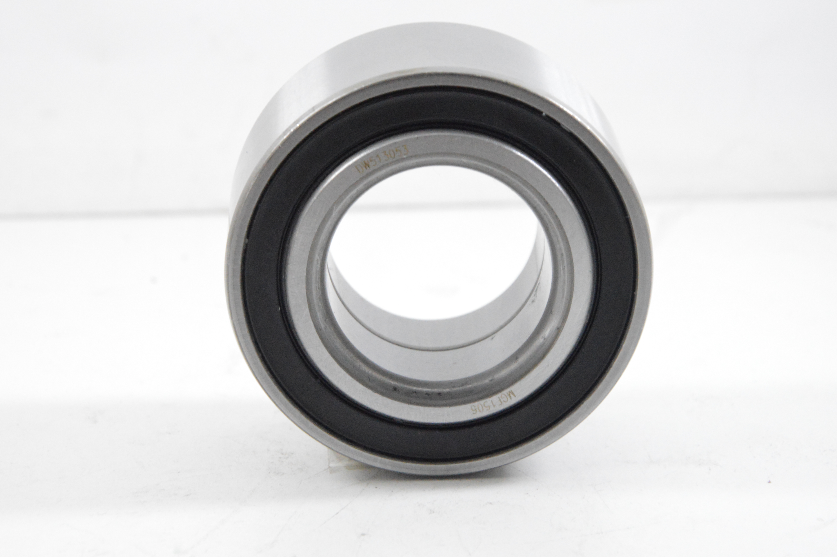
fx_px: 3159
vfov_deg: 10.1
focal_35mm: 136
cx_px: 428
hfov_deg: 15.1
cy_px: 246
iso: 3200
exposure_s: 1/100
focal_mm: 70
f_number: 7.1
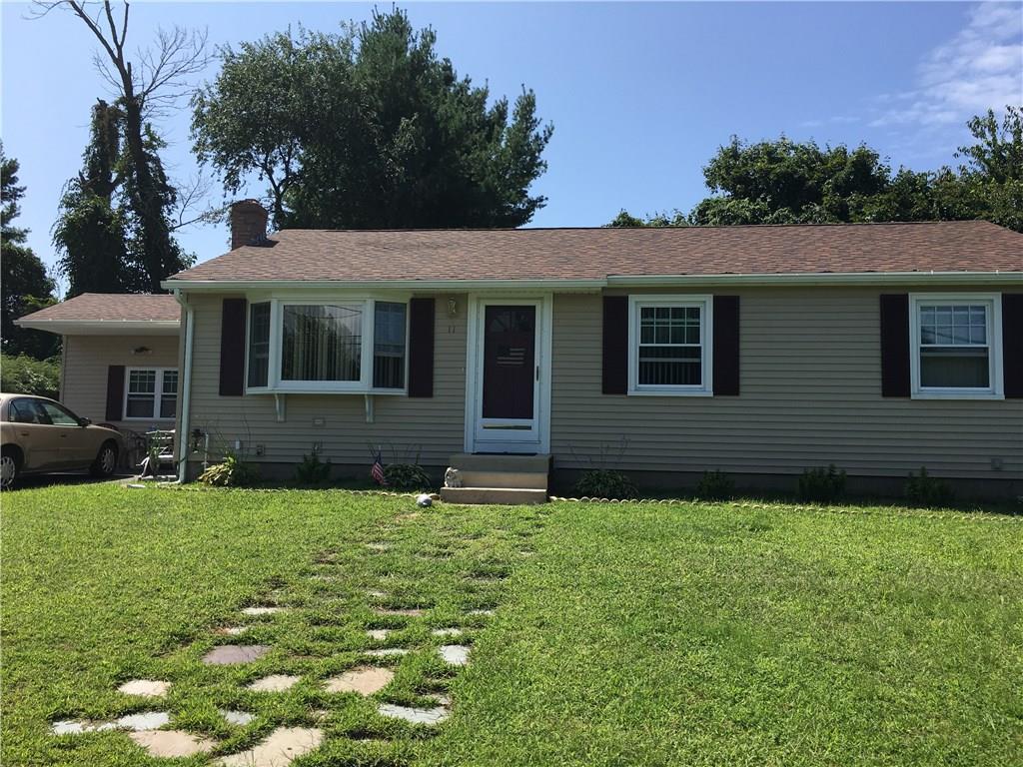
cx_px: 512
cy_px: 384
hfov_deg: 61.7
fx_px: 857
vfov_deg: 48.2
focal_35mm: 29
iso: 25
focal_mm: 4.15
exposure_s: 1/1374
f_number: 2.2
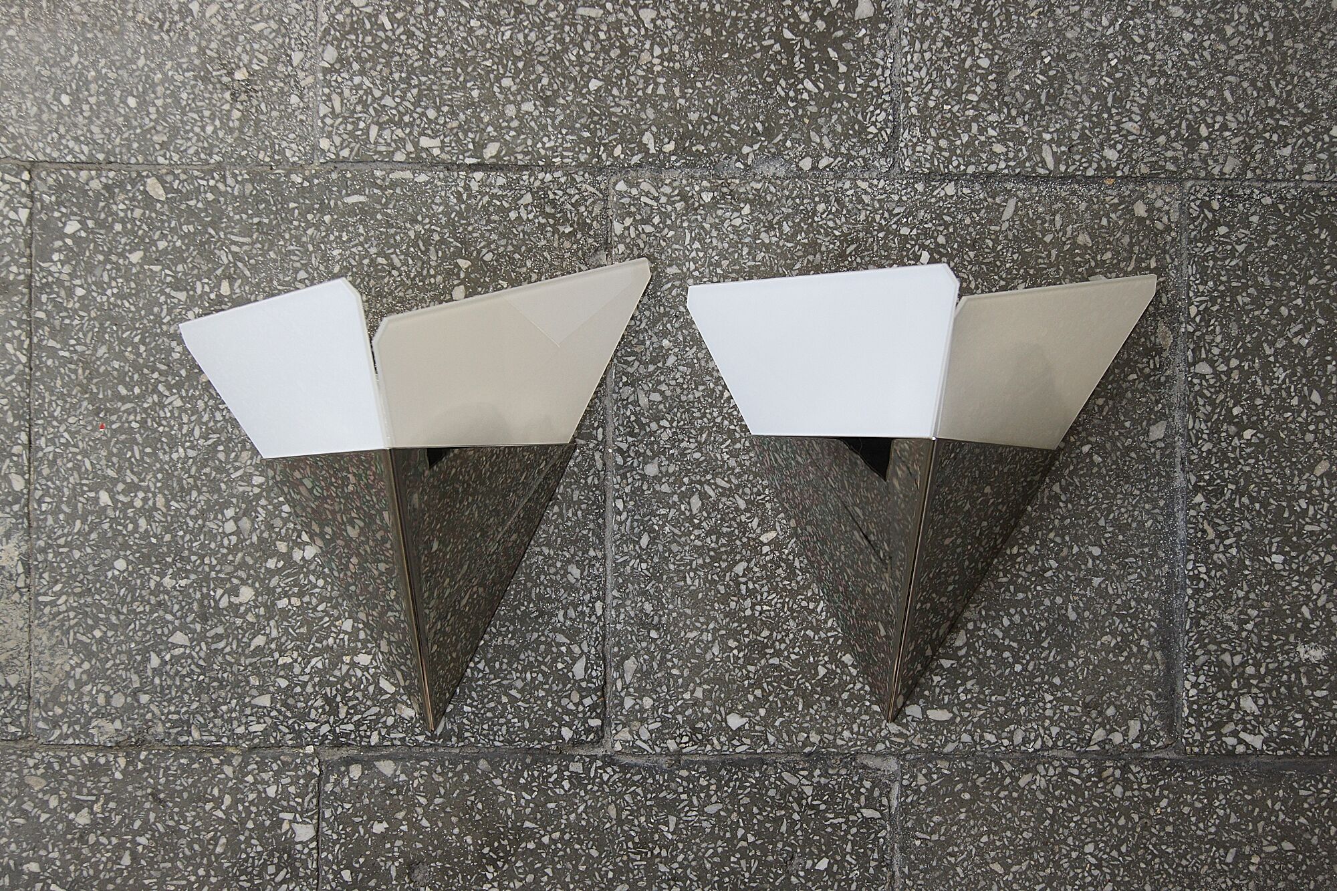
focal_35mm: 45
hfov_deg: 43.6
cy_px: 446
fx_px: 1671
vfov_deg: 29.9
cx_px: 668
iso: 400
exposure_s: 1/80
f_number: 5.6
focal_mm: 30
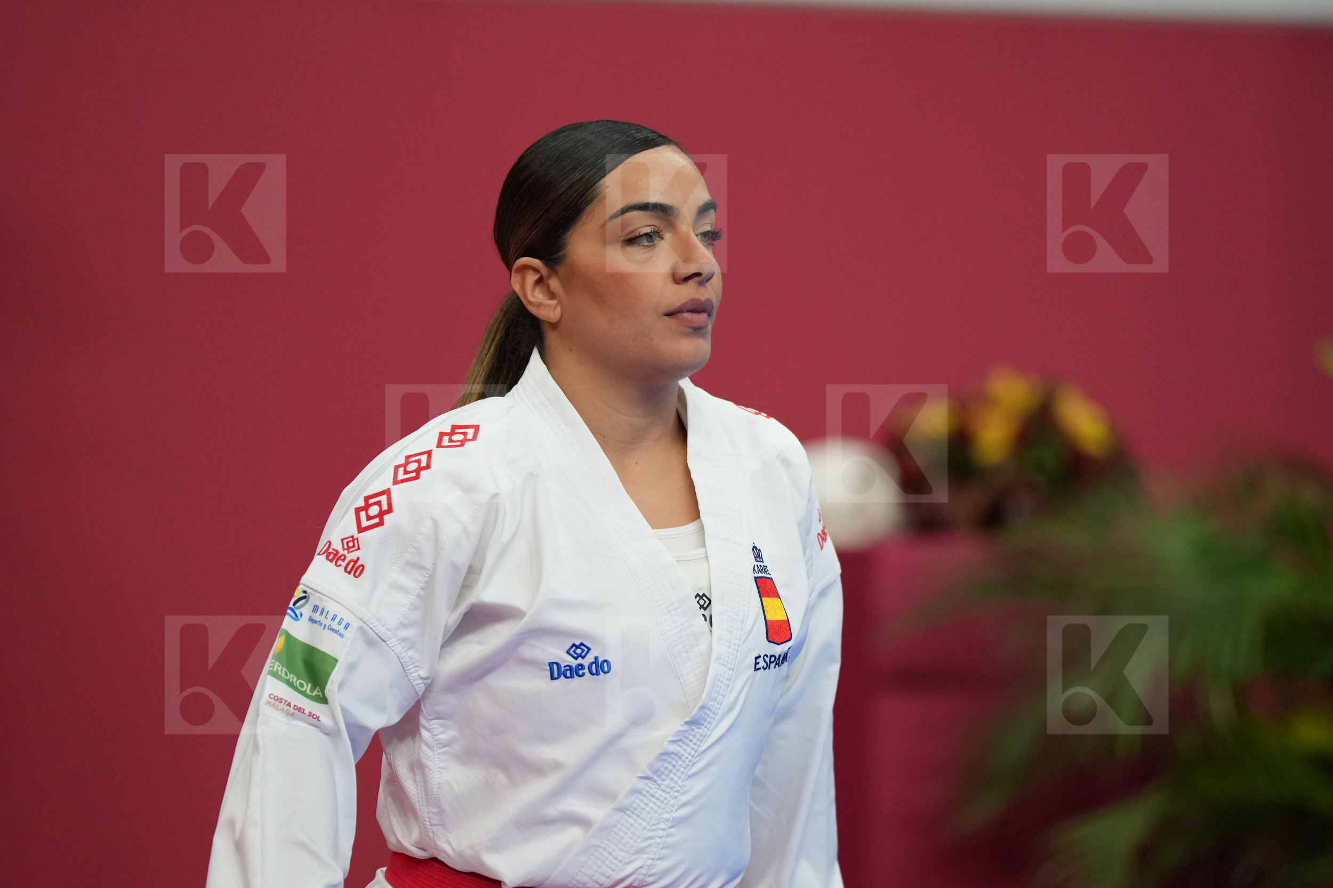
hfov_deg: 6.9
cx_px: 666
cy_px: 444
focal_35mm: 300
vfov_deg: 4.6
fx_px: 11106
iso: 2000
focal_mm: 200
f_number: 2.8
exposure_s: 1/1000
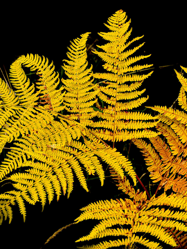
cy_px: 124
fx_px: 1095
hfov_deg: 9.8
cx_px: 108
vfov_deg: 13.0
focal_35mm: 152
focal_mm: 70
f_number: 9
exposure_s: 1/1000
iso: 1000
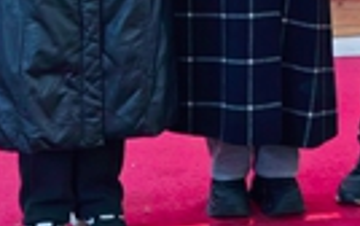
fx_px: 1345
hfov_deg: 15.0
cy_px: -304
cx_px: 357
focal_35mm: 137
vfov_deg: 8.8
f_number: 1.9
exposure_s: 1/52.7
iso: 80
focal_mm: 5.52
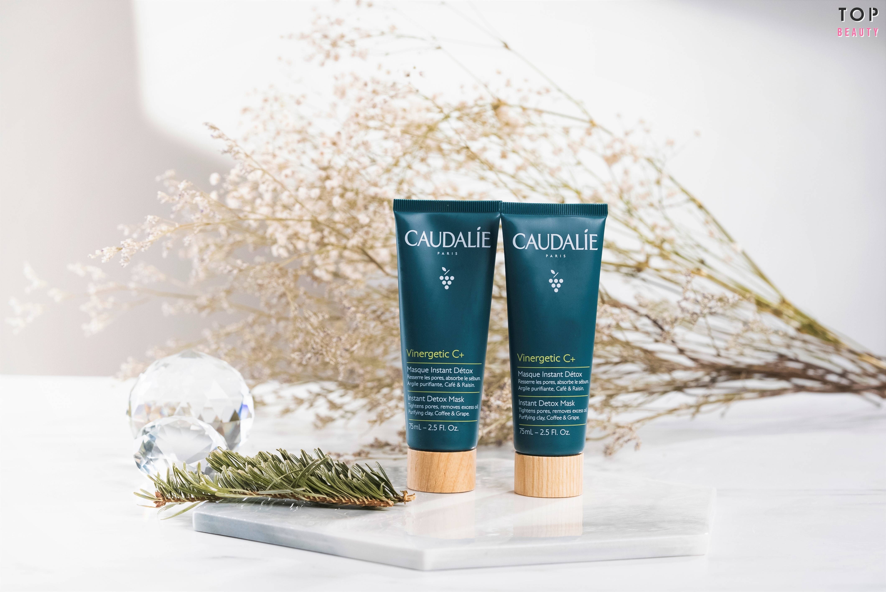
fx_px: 2216
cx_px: 443
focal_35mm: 90
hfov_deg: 22.6
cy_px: 296
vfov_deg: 15.2
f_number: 7.1
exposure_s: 1/160
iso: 4000
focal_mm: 90
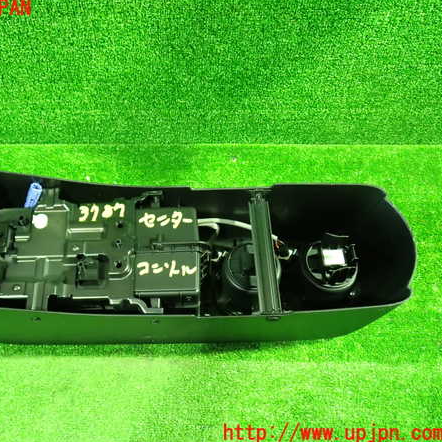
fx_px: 520
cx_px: 149
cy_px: 221
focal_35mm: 36
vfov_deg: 46.0
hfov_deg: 45.4
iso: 800
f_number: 2.3
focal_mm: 5.4
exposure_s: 1/13
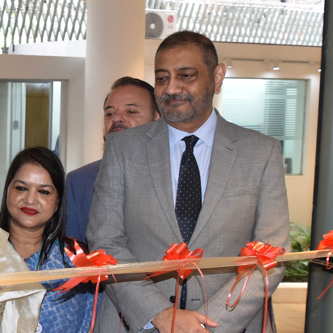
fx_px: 863
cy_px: 186
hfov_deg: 20.7
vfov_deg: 21.8
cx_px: -44
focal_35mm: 79
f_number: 5
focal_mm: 21
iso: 800
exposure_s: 1/100
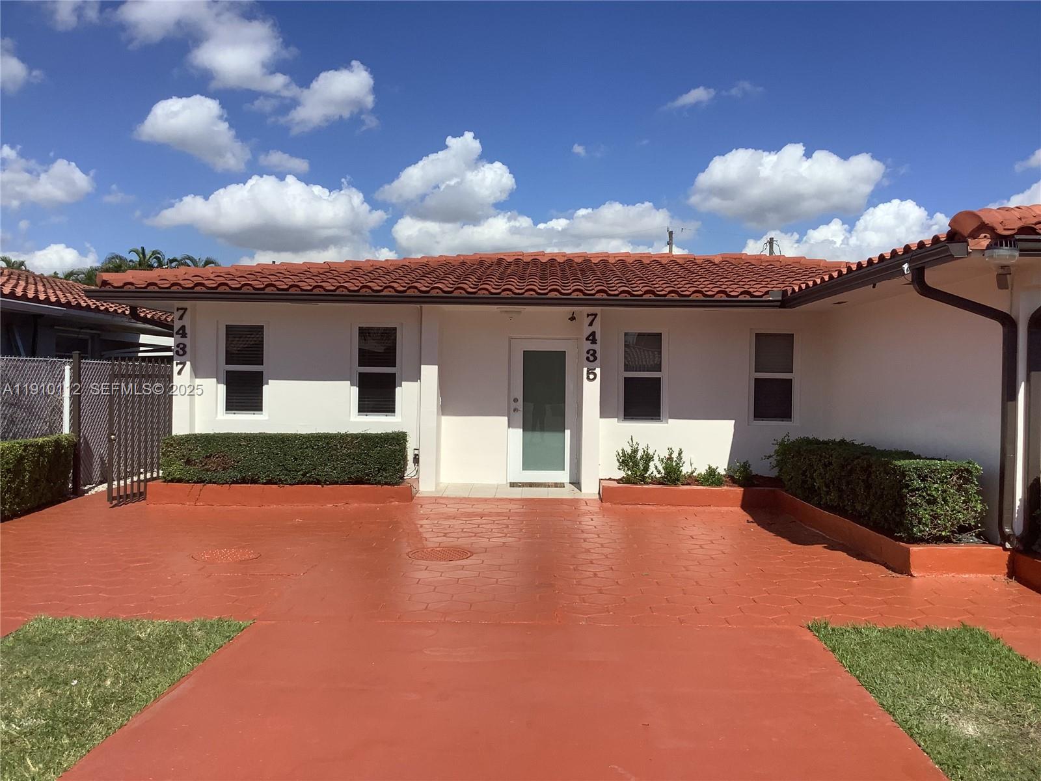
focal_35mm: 31
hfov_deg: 58.4
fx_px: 932
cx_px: 520
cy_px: 390
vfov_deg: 45.4
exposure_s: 1/2203
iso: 25
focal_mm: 3.3
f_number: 2.4
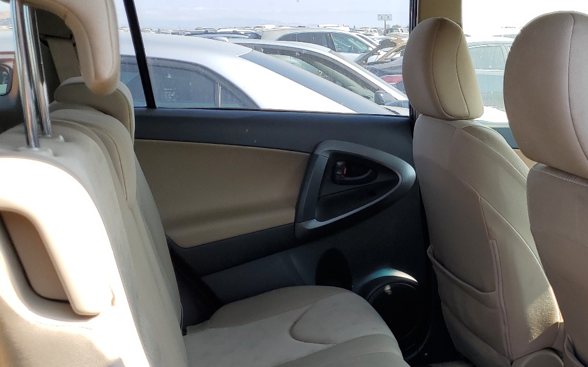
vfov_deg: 27.7
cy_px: 318
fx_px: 721
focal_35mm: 45
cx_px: 466
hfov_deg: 42.5
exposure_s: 1/370
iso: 50
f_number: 1.5
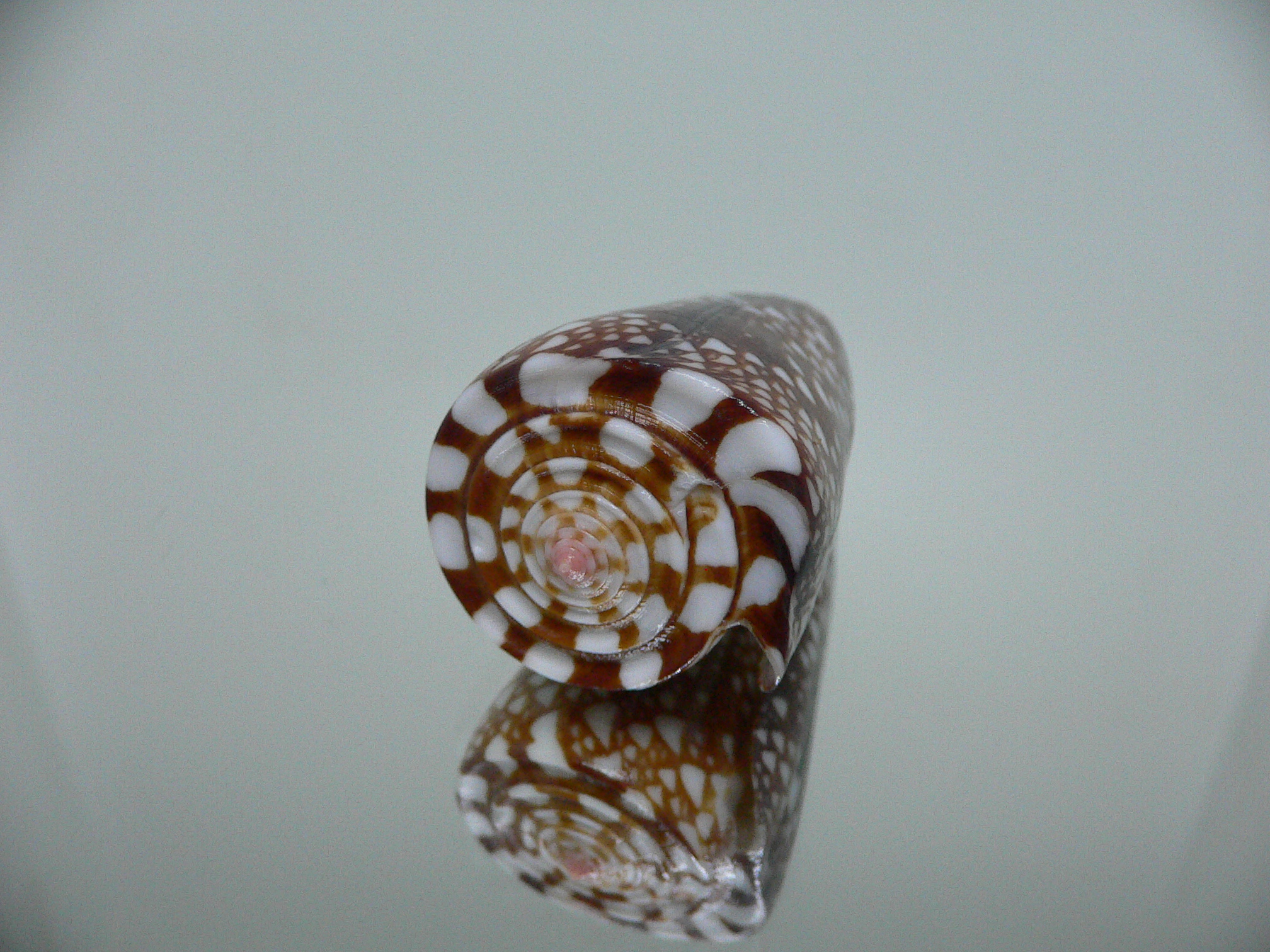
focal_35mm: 35
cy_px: 476
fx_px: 1284
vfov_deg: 40.7
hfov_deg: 52.6
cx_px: 635
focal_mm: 4.6
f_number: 2.8
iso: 200
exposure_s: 1/60
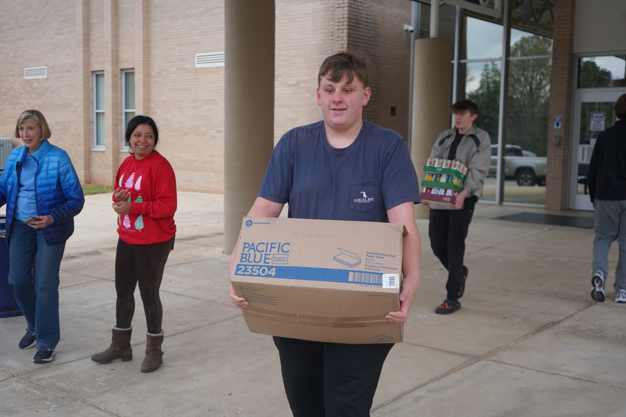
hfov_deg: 47.4
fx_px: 713
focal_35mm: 41
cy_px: 208
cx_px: 313
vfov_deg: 32.6
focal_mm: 41
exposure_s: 1/160
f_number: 4.5
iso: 160
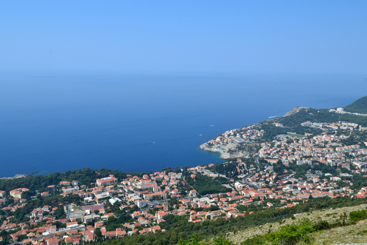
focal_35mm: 30
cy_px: 122
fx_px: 306
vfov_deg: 43.6
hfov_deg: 61.9
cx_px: 184
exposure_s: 1/500
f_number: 11
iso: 400
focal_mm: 20
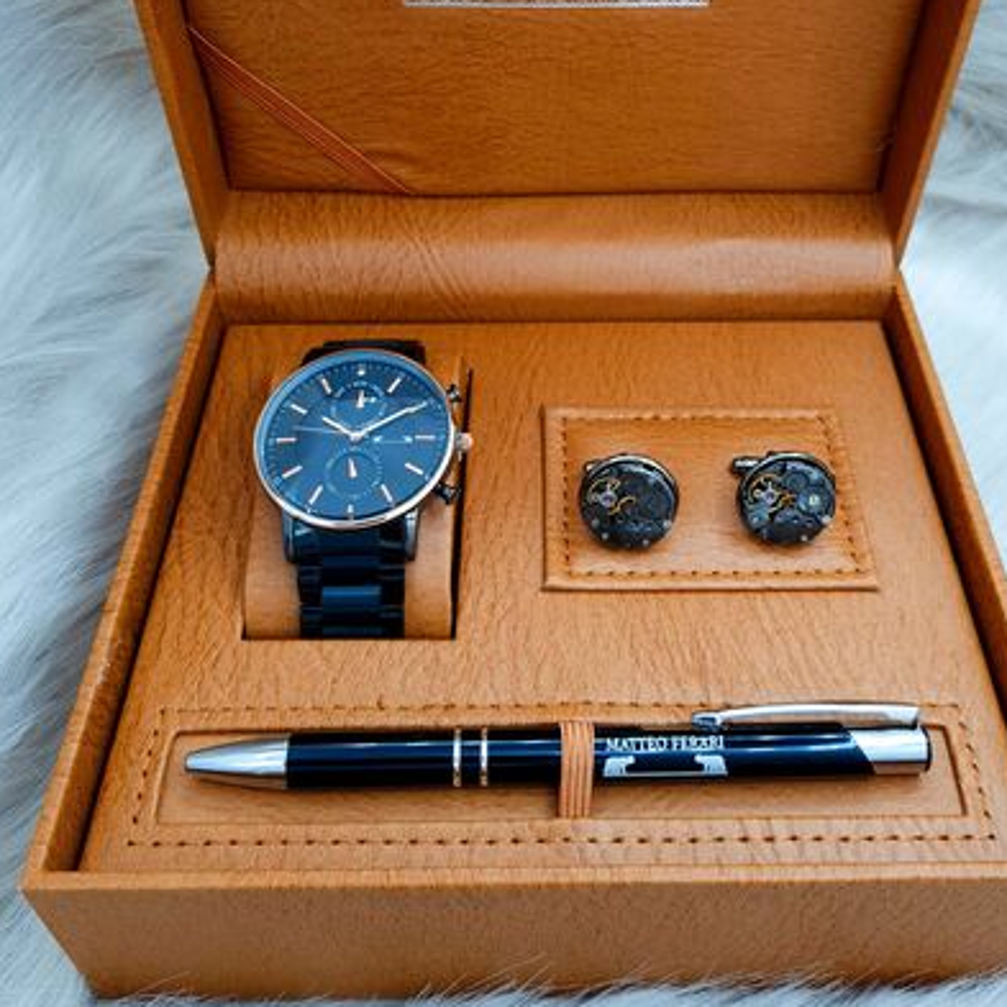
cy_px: 264
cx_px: 569
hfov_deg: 47.1
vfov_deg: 45.7
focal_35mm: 35
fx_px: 1152
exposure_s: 1/430
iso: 50
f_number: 1.8
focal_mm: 5.4
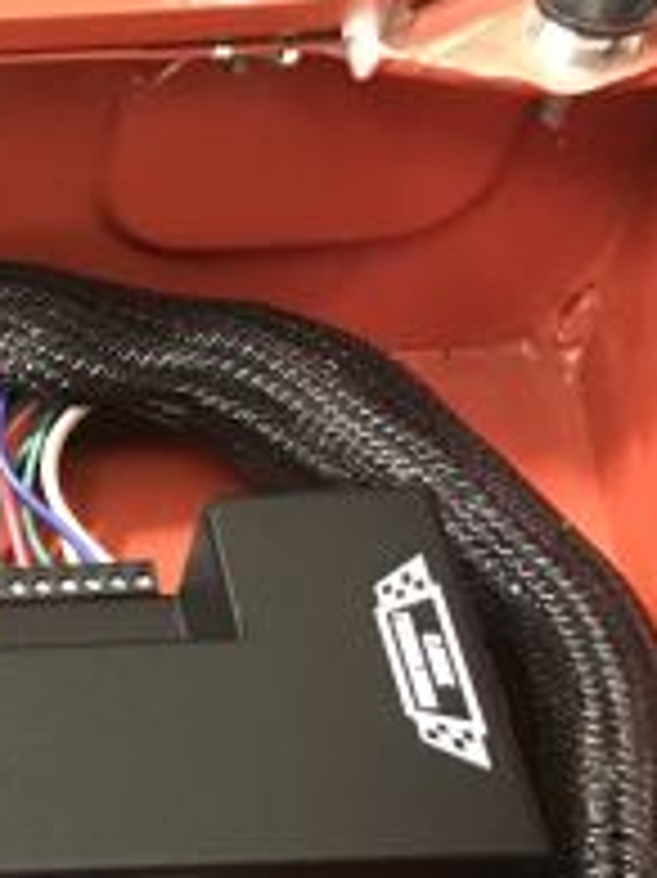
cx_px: -506
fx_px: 2179
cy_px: 867
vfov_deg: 22.0
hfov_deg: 15.0
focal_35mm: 86
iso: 125
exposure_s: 1/4
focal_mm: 3.99
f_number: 1.8
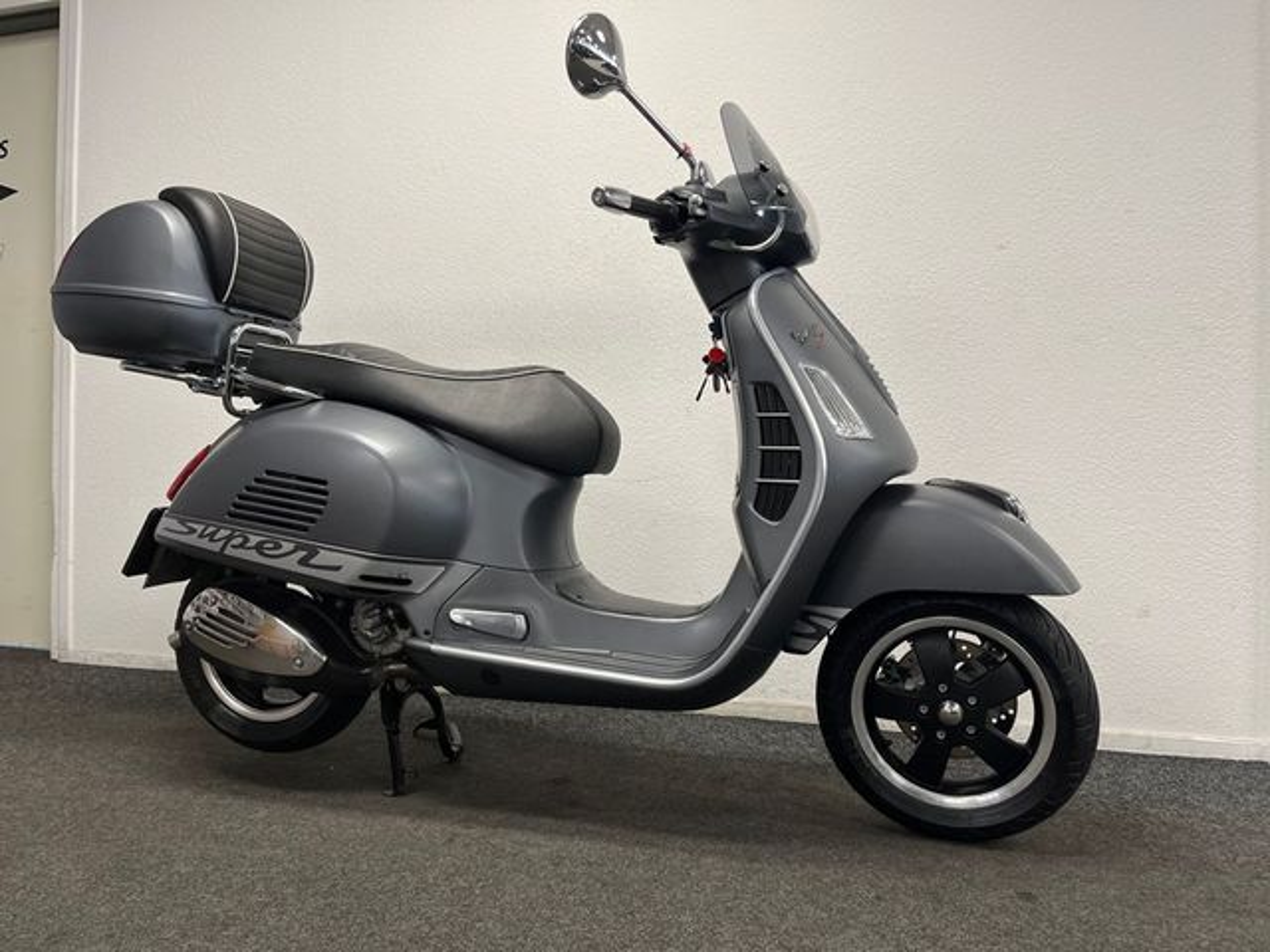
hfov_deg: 67.3
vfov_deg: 53.1
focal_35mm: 26
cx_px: 635
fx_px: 954
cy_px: 476
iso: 125
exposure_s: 1/100
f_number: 1.6
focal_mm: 5.1
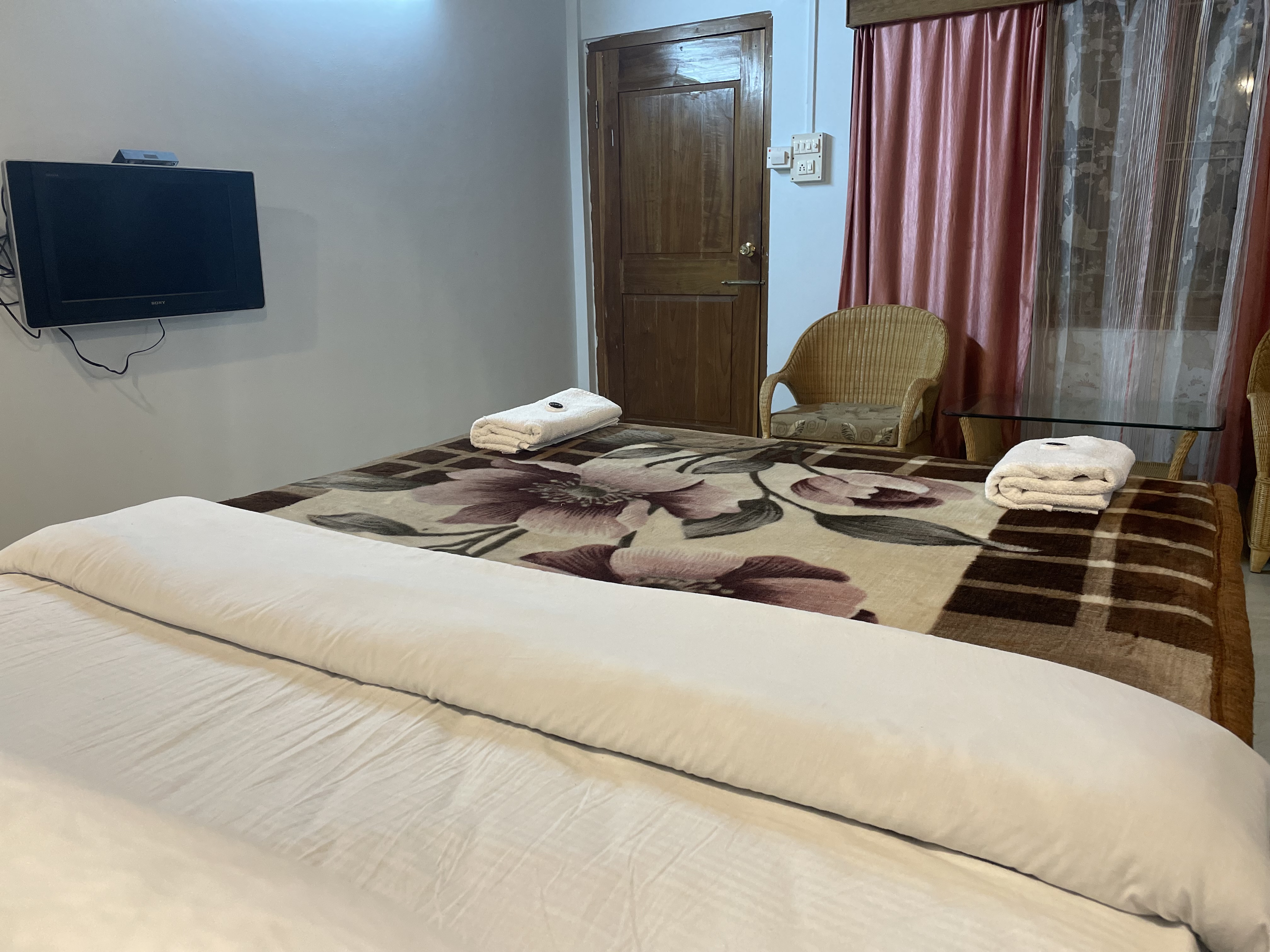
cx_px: 635
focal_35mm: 26
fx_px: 954
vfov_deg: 53.1
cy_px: 476
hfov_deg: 67.3
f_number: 1.6
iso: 250
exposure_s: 1/50
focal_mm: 4.2
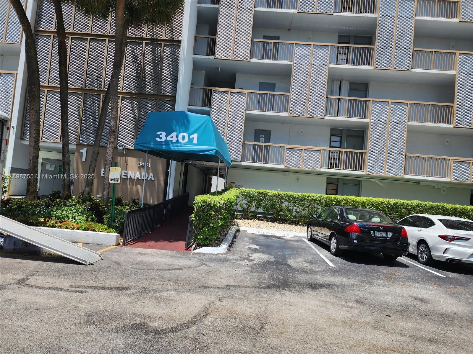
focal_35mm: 23
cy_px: 177
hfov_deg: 73.9
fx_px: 314
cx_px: 236
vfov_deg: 58.9
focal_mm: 6.4
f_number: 1.8
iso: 12
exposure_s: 1/781
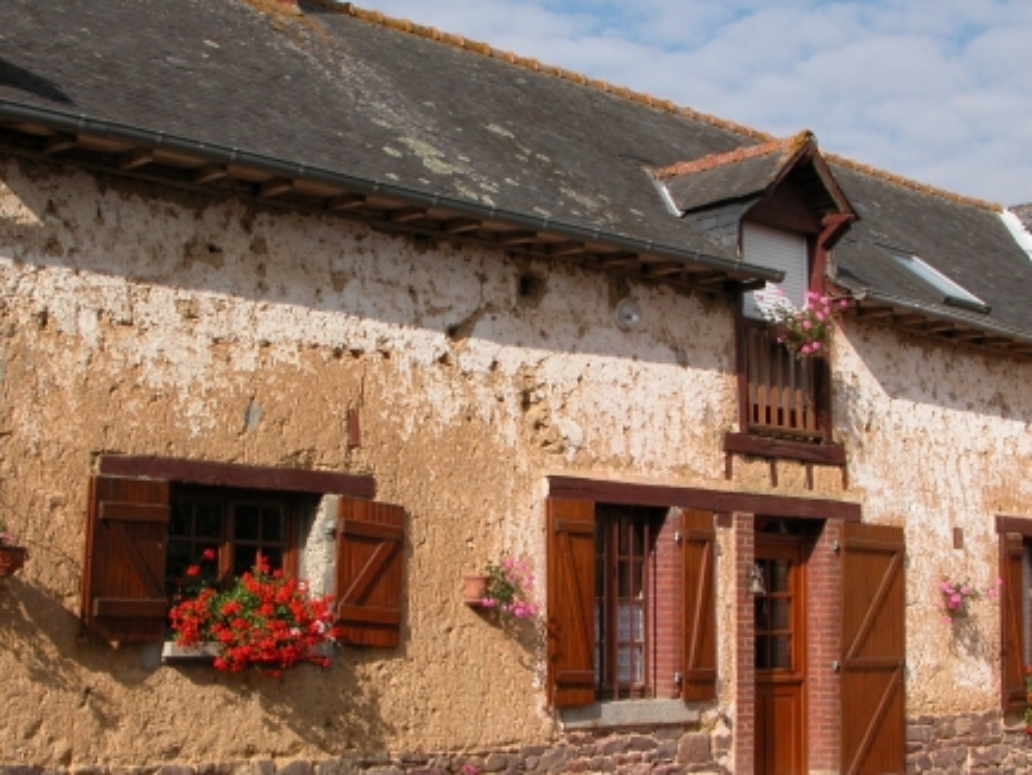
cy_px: 466
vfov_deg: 26.5
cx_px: 487
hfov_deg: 34.9
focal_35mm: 55
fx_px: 1641
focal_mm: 8.9
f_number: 7.1
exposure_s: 1/344
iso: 100
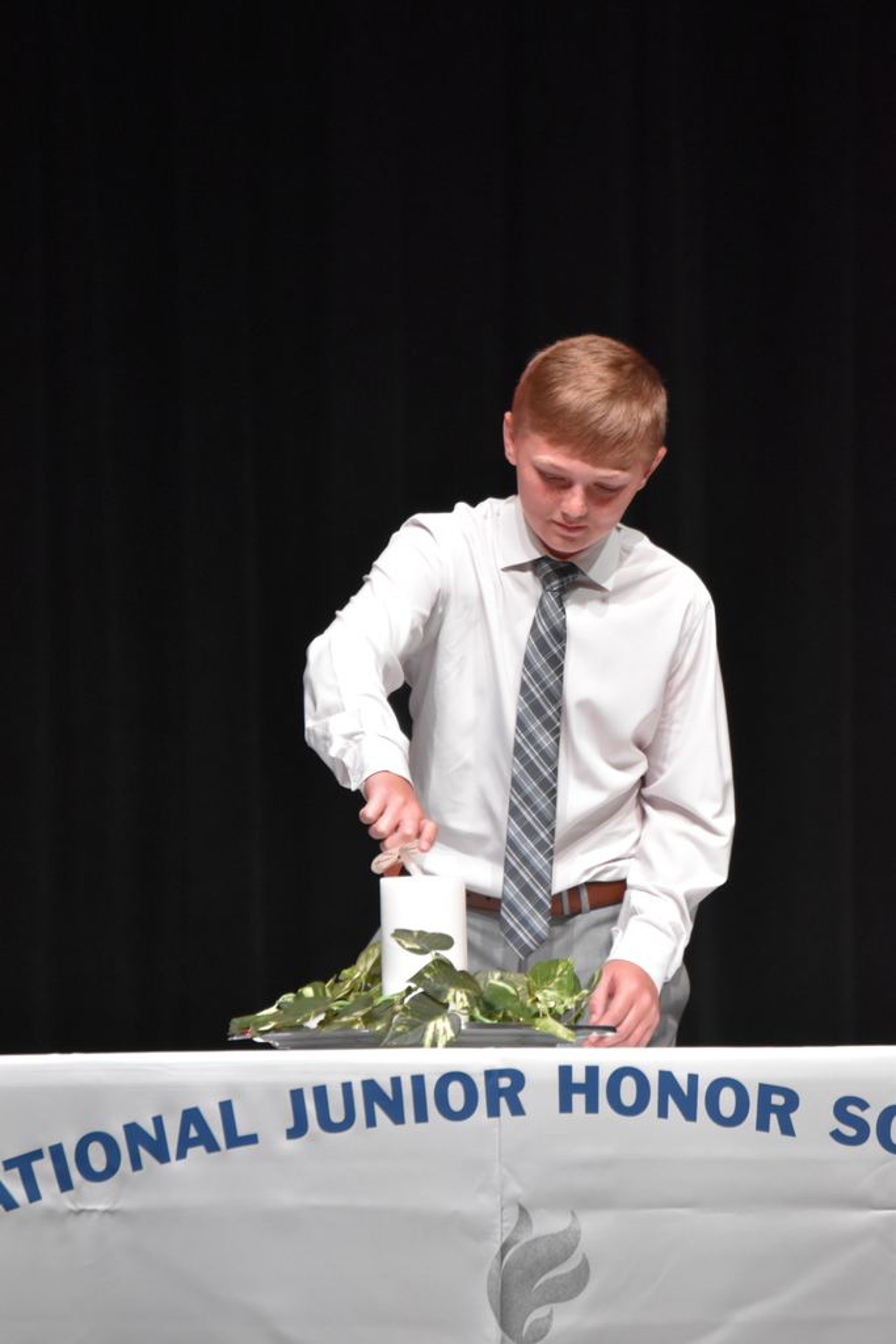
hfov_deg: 5.0
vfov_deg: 7.4
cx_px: 448
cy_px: 672
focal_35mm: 278
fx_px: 10356
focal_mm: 185
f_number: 5.6
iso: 2500
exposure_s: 1/500
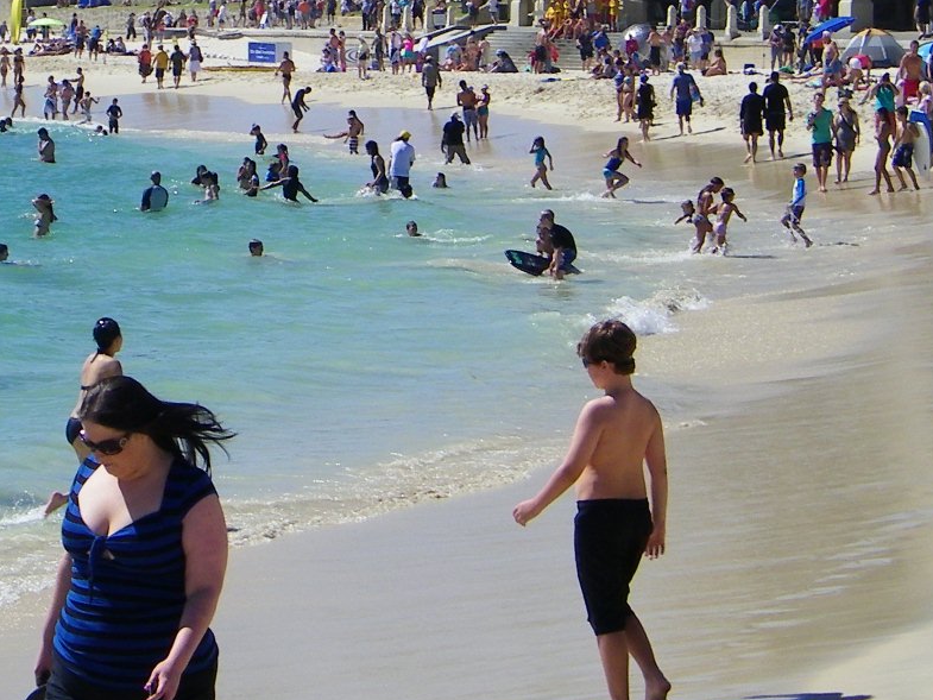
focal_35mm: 133
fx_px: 3585
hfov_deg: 14.7
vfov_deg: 11.1
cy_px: 29
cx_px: 189
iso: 80
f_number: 8
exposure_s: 1/320
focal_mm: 9.1
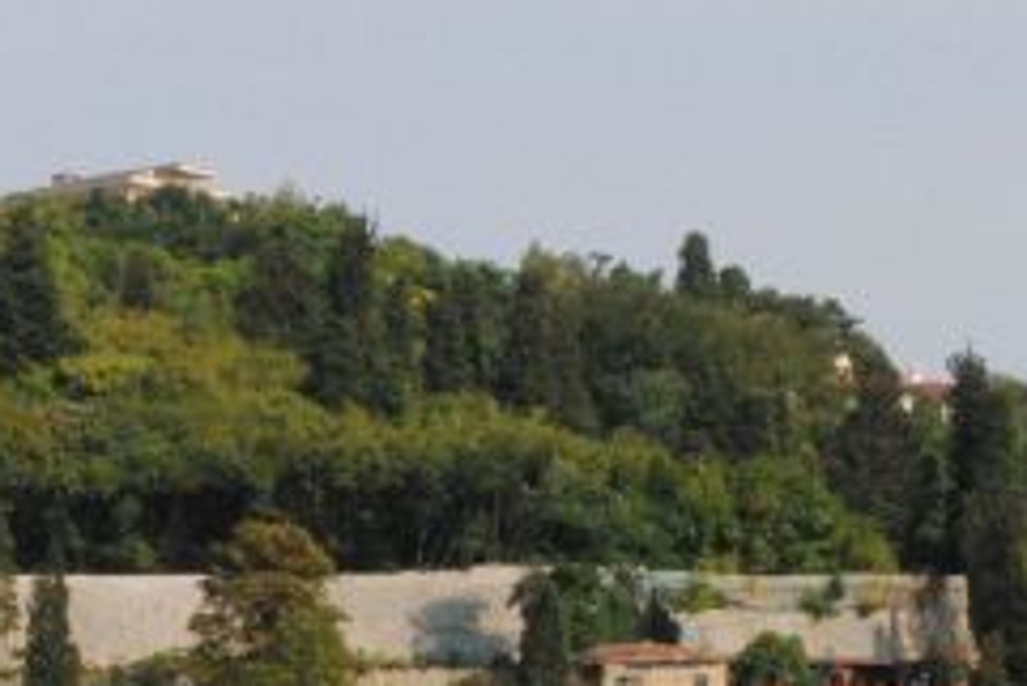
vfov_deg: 5.6
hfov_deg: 8.5
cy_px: 931
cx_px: 17
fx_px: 6908
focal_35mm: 242
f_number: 16
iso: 1600
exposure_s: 1/1000
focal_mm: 38
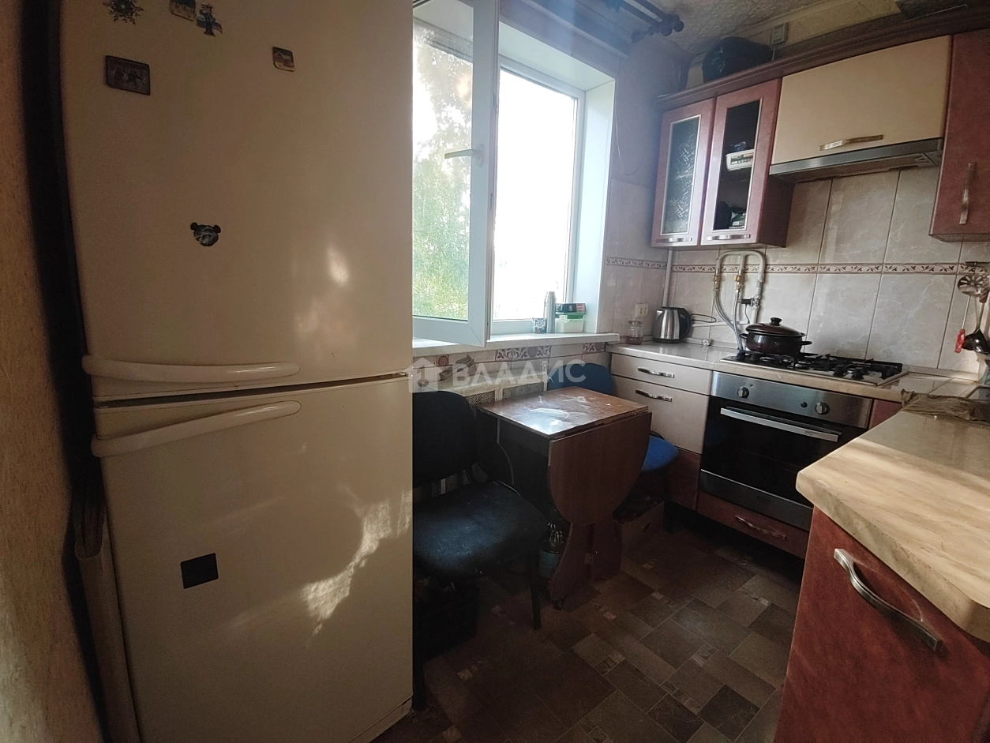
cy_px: 372
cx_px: 495
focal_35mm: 16
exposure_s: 1/33.3
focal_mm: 1.68
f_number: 2.2
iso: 130
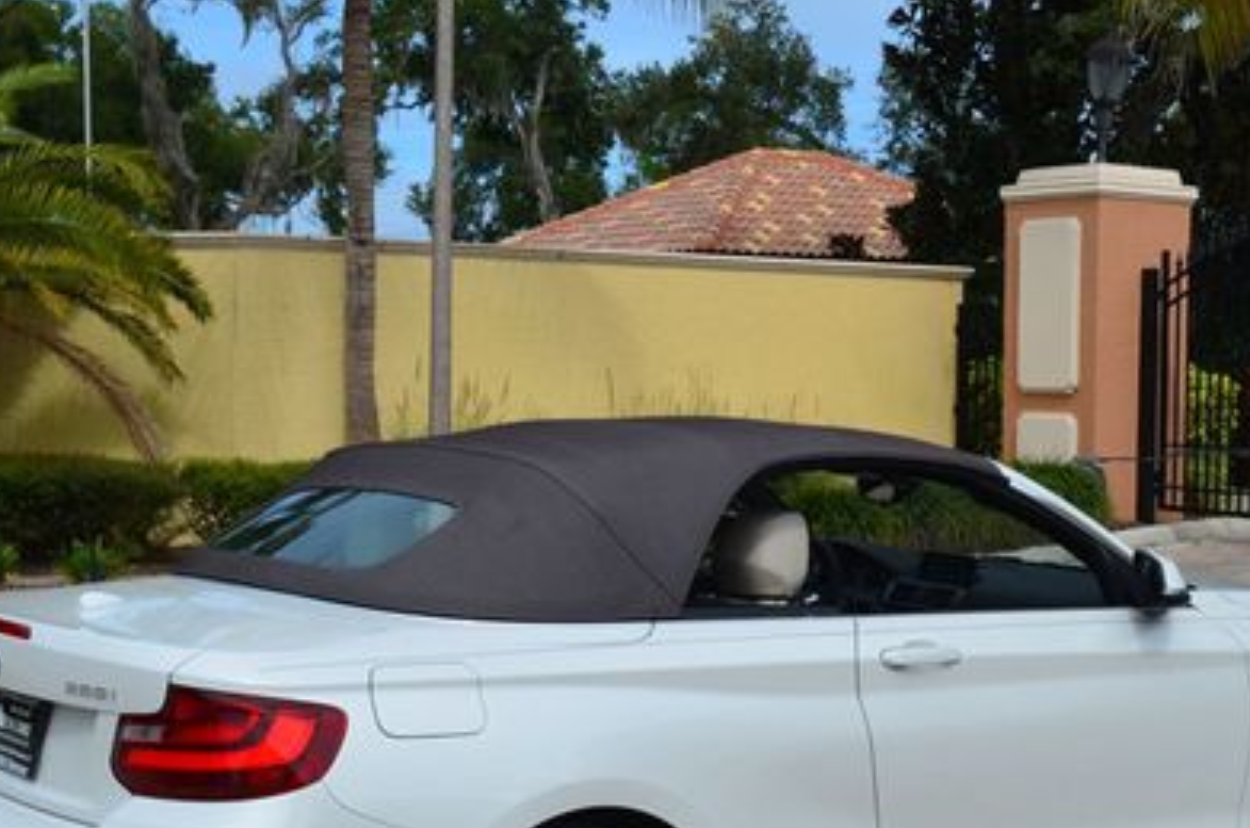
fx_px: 2044
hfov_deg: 34.0
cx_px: 668
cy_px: 559
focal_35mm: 59
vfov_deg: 22.8
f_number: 11
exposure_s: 1/125
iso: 100
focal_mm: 24
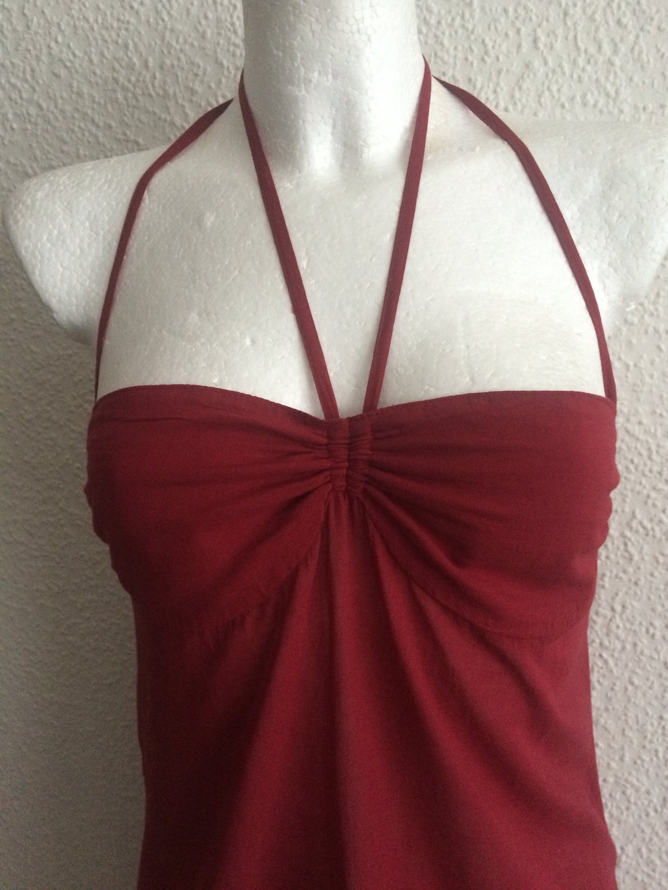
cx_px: 334
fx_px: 746
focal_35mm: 29
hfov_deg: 48.2
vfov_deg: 61.7
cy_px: 445
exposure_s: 1/20
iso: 250
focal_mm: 4.15
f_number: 2.2
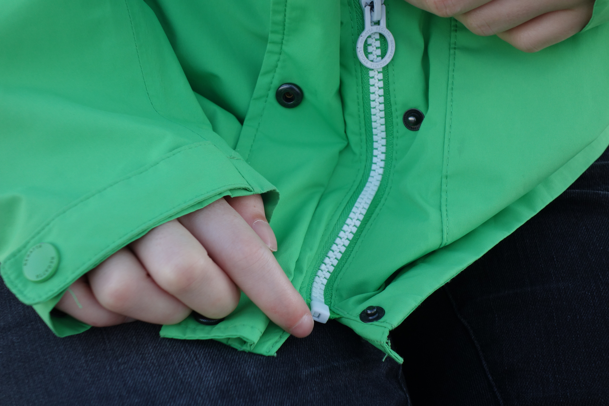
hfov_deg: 27.3
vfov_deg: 18.4
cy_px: 203
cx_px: 304
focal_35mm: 74
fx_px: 1252
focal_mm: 27.54
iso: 250
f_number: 5.6
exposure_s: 1/200
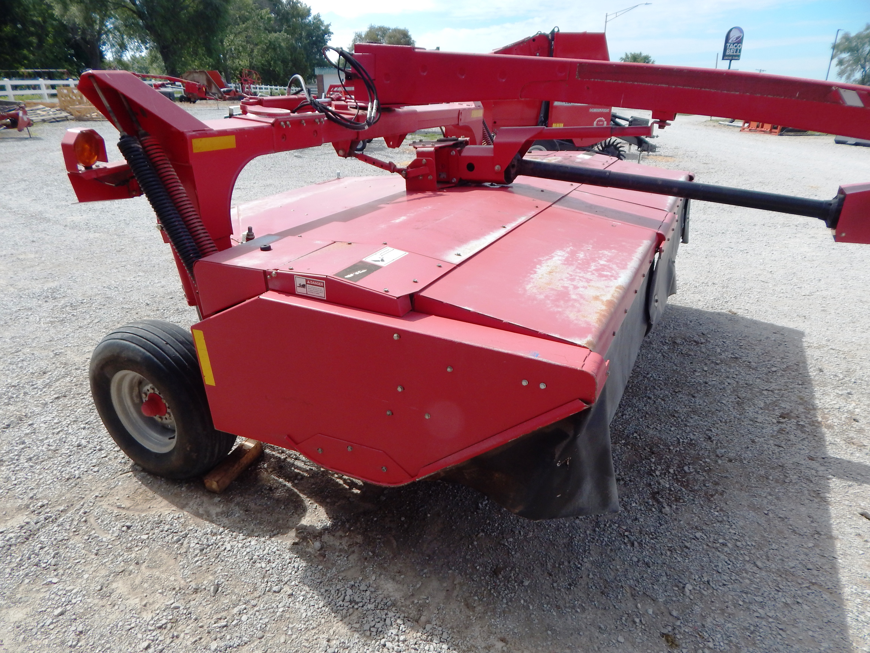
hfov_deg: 76.4
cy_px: 326
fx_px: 553
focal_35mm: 22
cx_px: 435
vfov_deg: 61.1
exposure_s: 1/400
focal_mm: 4
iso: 125
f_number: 6
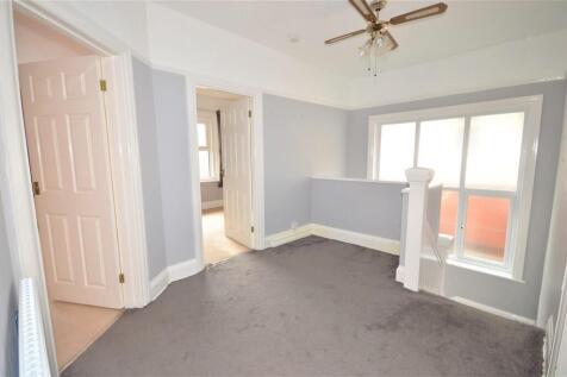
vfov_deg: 77.3
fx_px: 236
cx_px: 284
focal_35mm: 15
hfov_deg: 100.4
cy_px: 188
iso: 400
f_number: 4.5
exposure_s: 1/80
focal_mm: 10
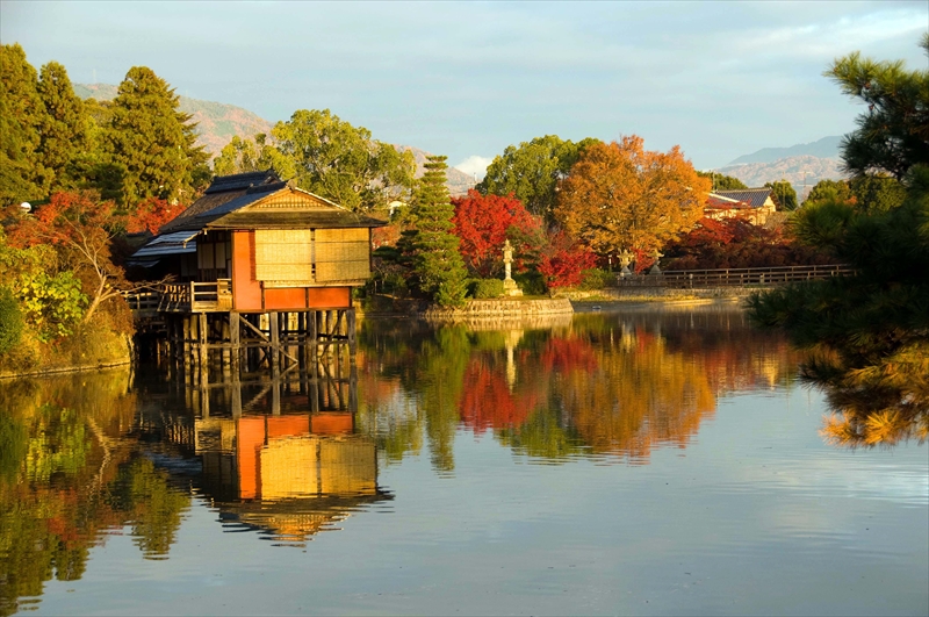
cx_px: 464
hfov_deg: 24.2
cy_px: 308
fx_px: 2165
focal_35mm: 84
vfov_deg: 16.2
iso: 200
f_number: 6.3
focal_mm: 56
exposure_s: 1/160
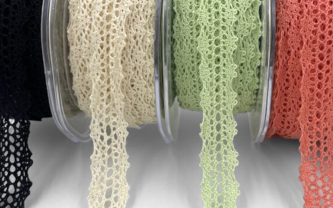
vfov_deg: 25.8
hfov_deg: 39.8
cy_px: 84
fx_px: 454
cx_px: 220
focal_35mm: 50
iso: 32
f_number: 1.6
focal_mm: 4.2
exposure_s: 1/572
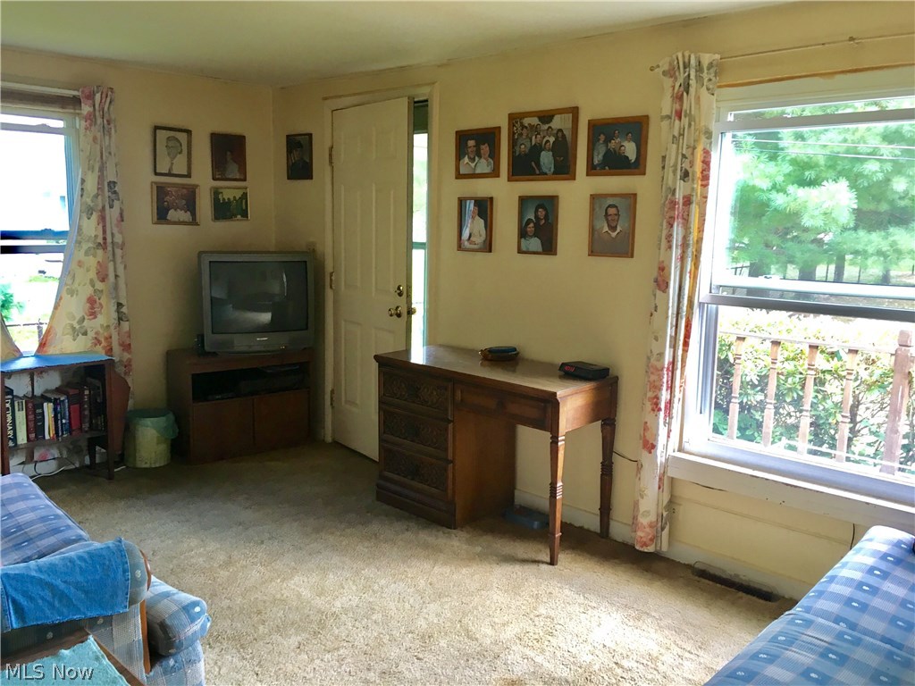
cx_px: 458
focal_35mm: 29
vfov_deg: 48.2
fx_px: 767
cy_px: 343
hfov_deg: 61.7
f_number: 2.2
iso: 50
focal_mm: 4.15
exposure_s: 1/30
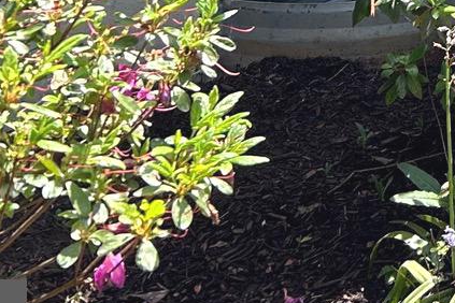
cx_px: 859
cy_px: -458
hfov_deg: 13.7
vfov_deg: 9.2
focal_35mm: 131
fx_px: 1656
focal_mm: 5.7
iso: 50
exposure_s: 1/533
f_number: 1.5
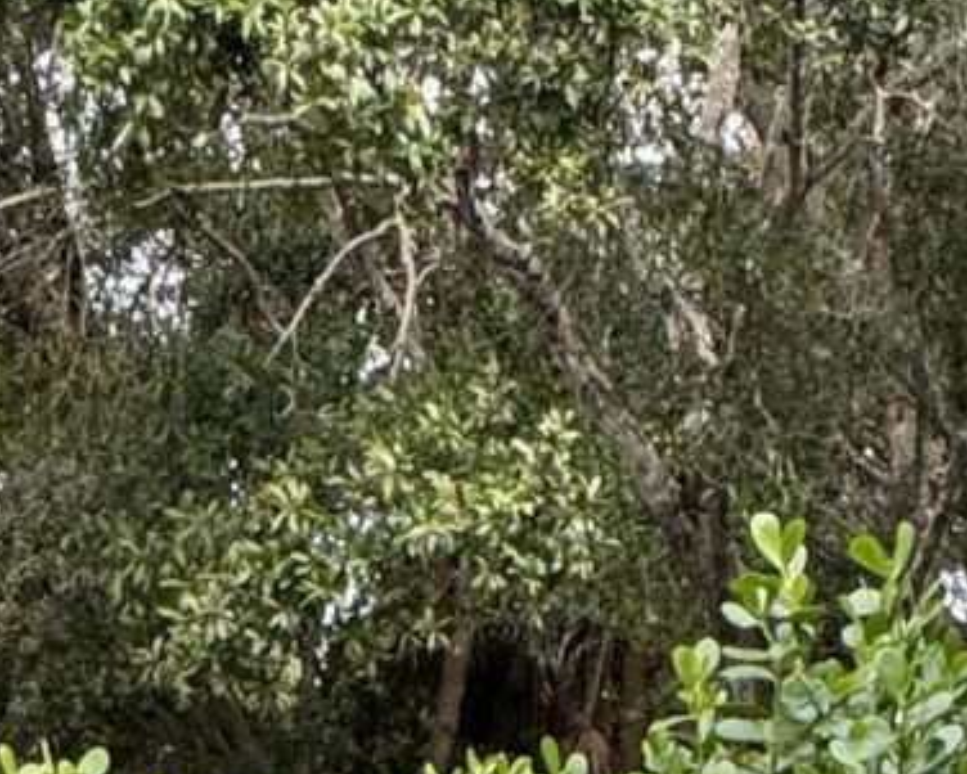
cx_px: 682
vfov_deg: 11.5
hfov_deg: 20.5
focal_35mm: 93
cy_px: 2163
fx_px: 2662
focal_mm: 2.22
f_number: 2.2
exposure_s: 1/237
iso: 40
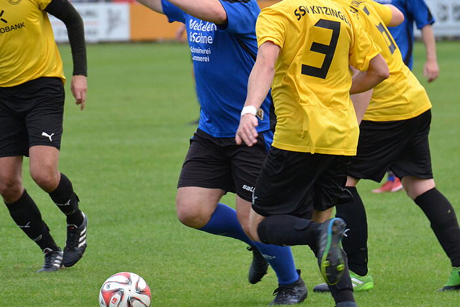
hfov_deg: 4.8
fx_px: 5492
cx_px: 217
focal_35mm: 430
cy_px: 123
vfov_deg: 3.2
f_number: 5
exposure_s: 1/500
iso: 1100
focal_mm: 185
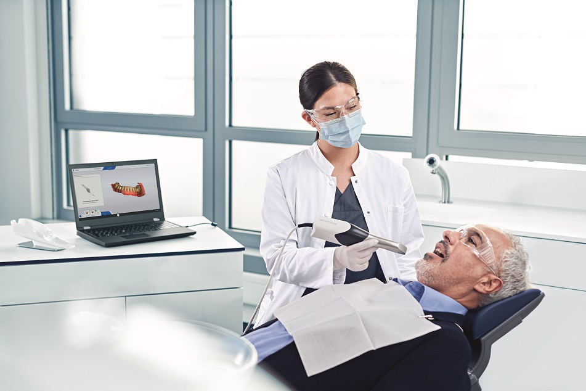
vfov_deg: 27.0
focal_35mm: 50
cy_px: 196
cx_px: 293
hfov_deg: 39.6
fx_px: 814
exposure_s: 1/200
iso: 200
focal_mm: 50
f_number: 2.8
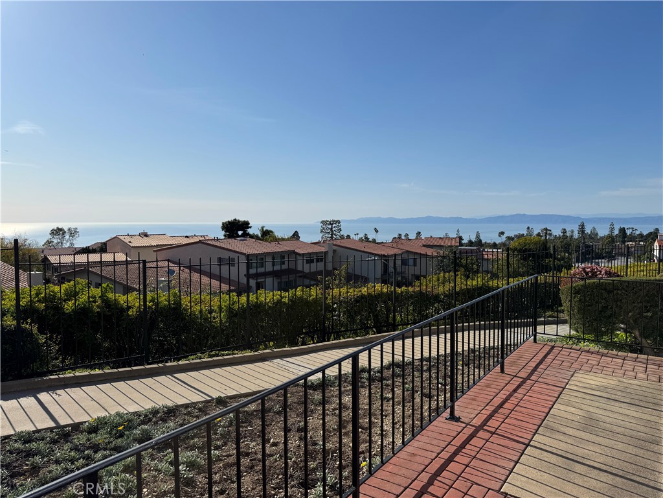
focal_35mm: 24
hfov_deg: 71.6
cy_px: 249
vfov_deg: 56.8
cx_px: 332
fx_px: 460
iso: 80
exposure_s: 1/10417
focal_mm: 6.76
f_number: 1.78
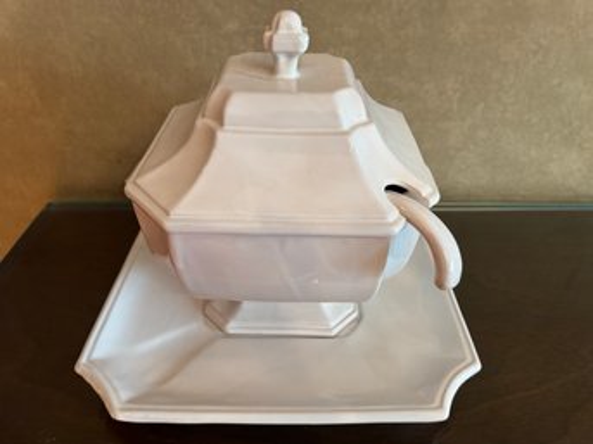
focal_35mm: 24
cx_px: 296
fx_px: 411
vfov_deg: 56.8
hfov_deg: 71.6
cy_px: 222
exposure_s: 1/60
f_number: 1.78
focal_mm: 6.76
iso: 400
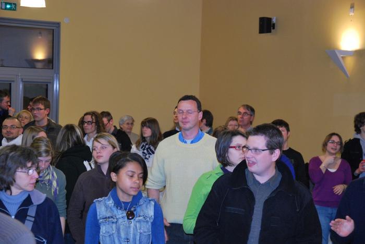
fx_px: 1005
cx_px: 182
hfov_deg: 20.6
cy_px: 122
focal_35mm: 99
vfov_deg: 13.9
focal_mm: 66
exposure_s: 1/60
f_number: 5.3
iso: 900
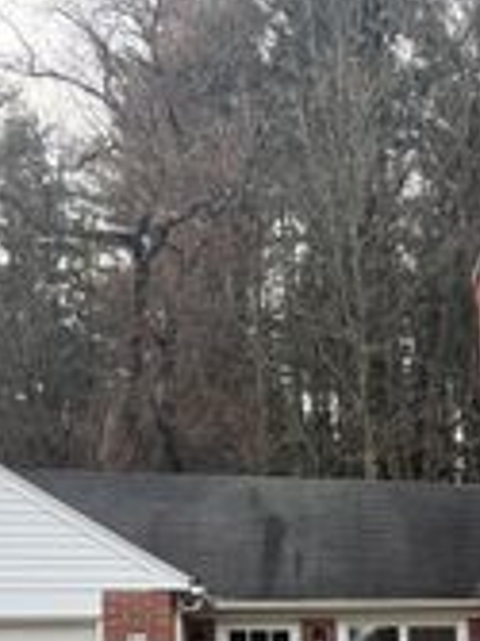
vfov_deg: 25.3
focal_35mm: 72
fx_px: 1333
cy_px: 689
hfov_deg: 17.2
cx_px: 829
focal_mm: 6.76
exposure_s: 1/651
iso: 80
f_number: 1.78
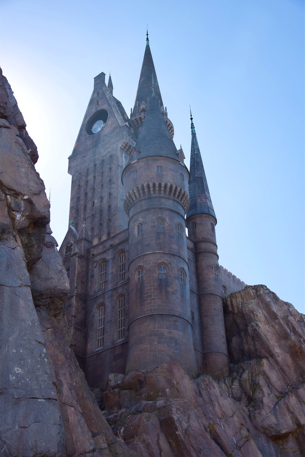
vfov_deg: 41.1
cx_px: 152
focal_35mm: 48
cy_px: 228
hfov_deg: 28.1
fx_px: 610
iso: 100
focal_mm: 48
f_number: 6.3
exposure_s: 1/160
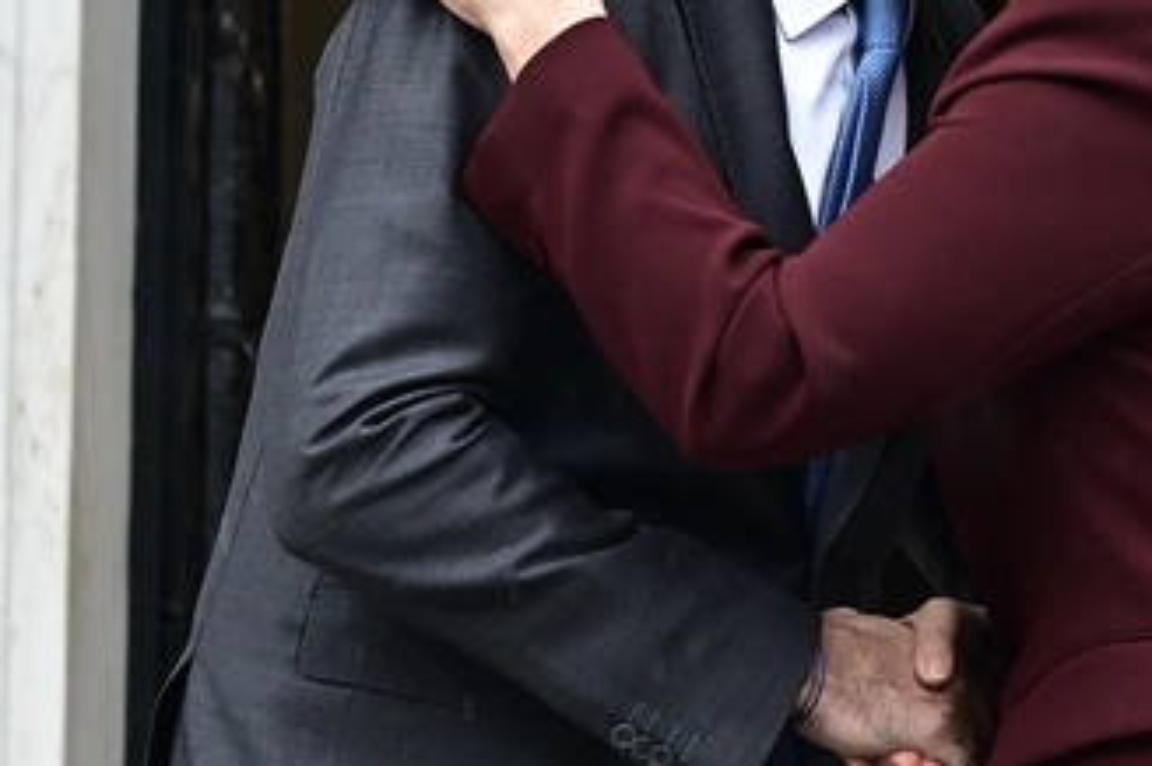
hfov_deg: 8.6
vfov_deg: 5.8
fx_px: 7608
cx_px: 959
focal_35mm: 238
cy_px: 114
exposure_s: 1/400
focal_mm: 120
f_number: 4
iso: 500
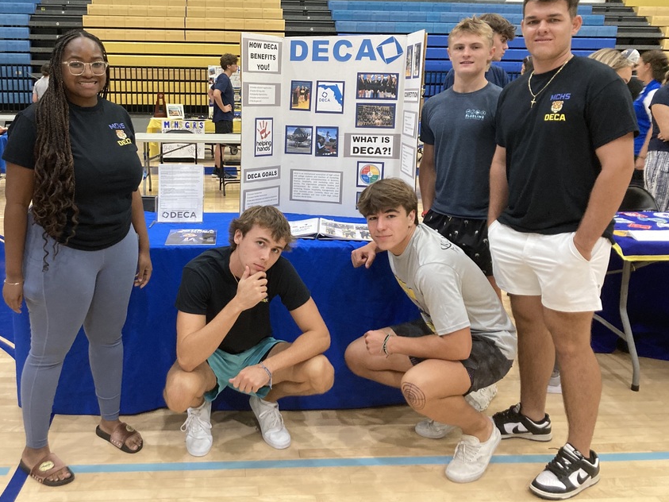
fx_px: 657
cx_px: 271
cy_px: 205
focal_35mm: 34
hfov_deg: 53.6
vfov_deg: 41.6
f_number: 1.8
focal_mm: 3.99
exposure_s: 1/60
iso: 250
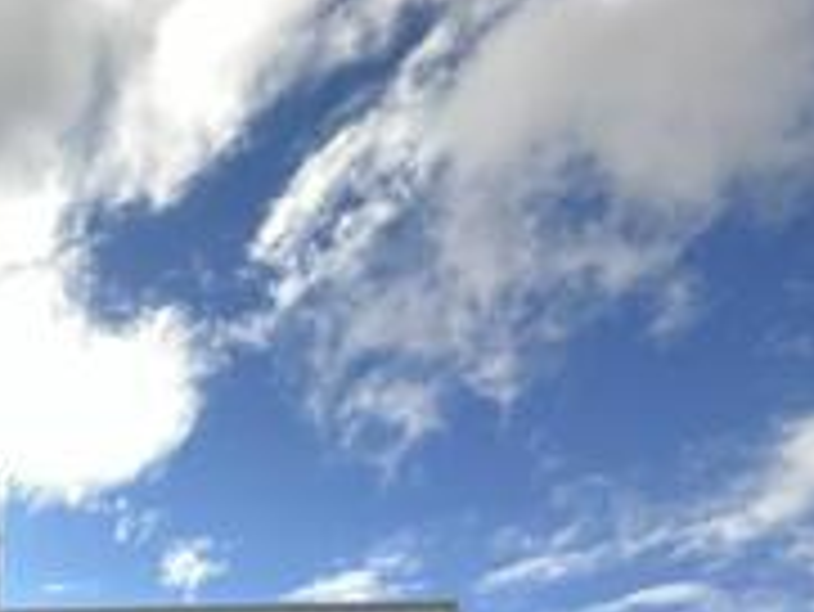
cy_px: 945
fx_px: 1035
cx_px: -166
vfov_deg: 24.6
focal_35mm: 44
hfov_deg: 34.3
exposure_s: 1/384
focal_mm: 2.22
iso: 40
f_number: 2.2
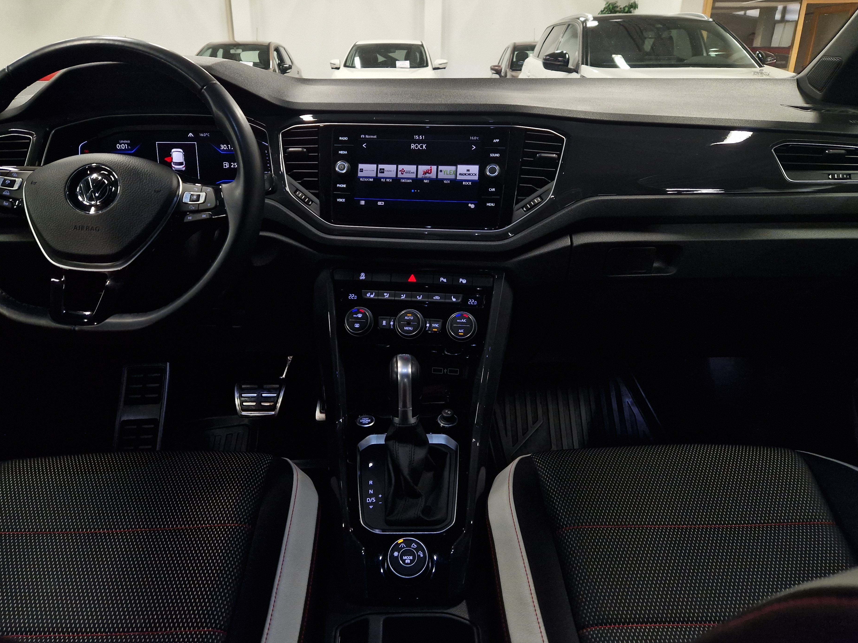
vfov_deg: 54.8
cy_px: 302
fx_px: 620
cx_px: 416
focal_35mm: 25
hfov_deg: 69.4
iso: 320
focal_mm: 5.4
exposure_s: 1/100
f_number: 1.8
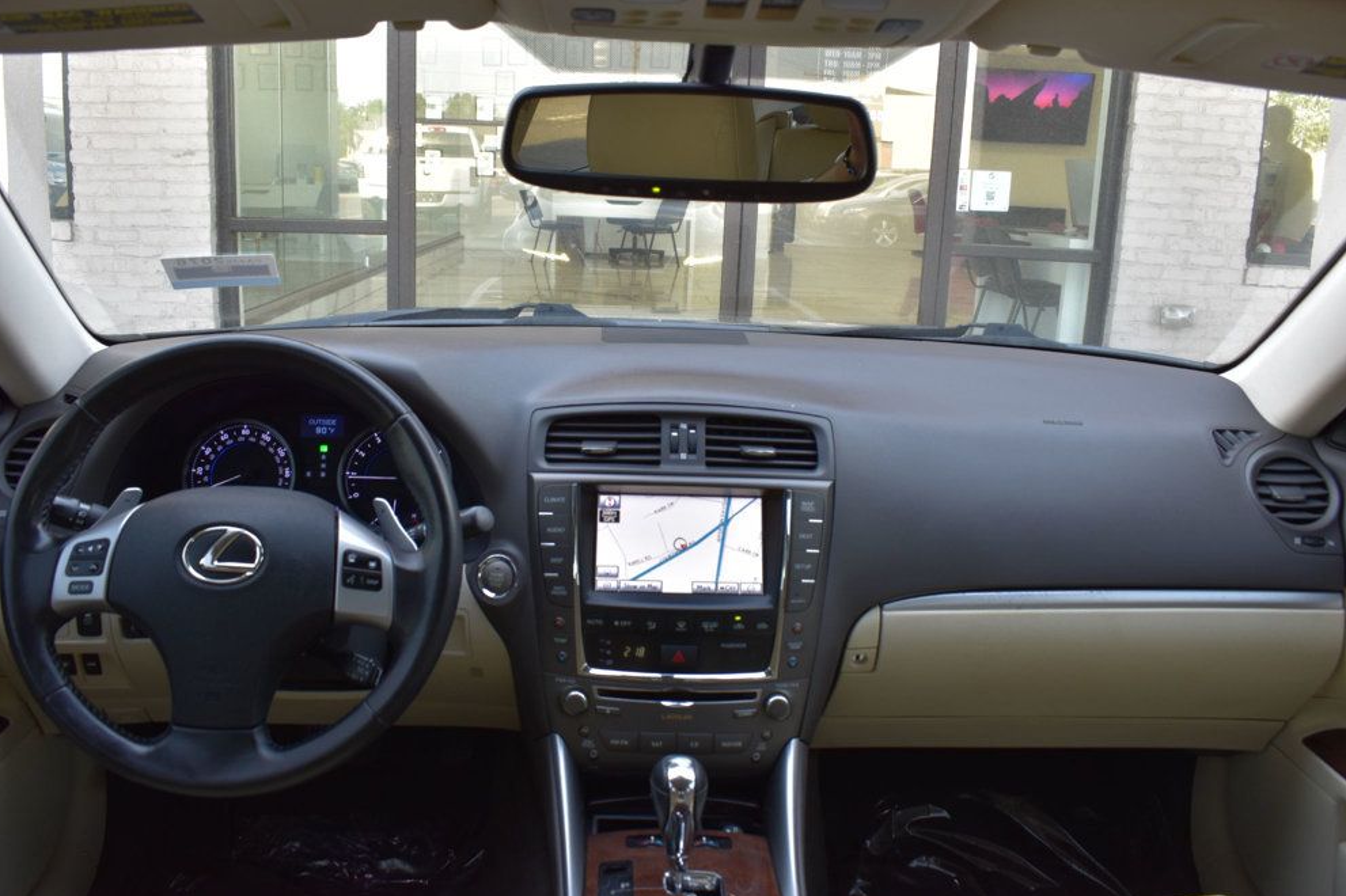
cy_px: 440
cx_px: 652
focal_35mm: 31
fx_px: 1159
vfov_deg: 42.3
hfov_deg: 60.3
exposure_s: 1/40
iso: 400
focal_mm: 20
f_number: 7.1
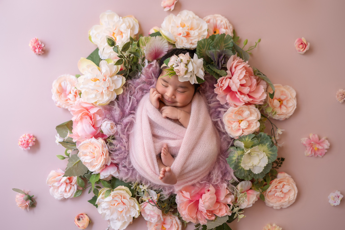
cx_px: 176
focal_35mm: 36
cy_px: 117
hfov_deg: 53.1
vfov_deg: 36.9
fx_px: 345
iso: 200
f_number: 2
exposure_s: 1/320
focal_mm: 35
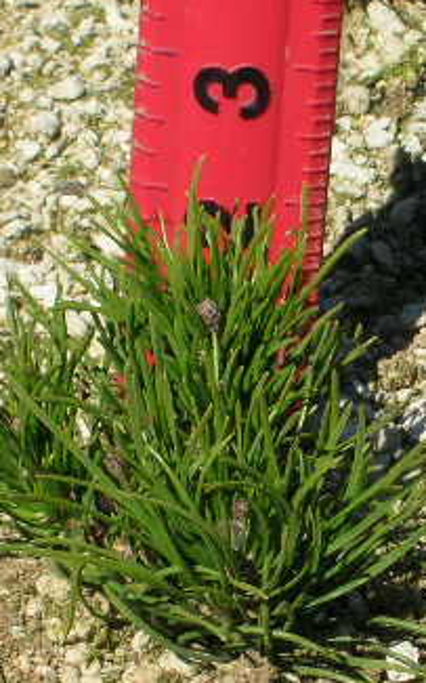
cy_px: 433
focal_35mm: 213
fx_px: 3958
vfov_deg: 9.8
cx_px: 369
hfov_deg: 6.2
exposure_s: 1/154
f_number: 8.2
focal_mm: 17.1
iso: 50
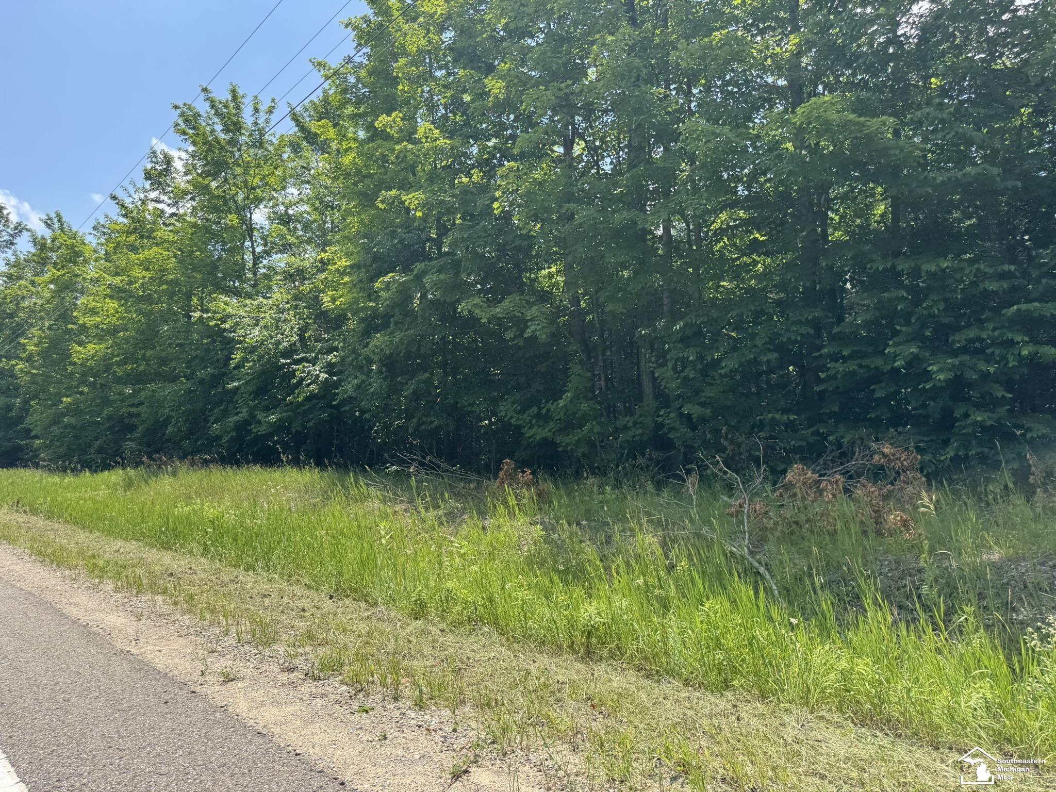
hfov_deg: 71.6
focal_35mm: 24
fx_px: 732
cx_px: 528
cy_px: 396
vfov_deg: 56.8
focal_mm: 6.76
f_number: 1.78
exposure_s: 1/1637
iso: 80
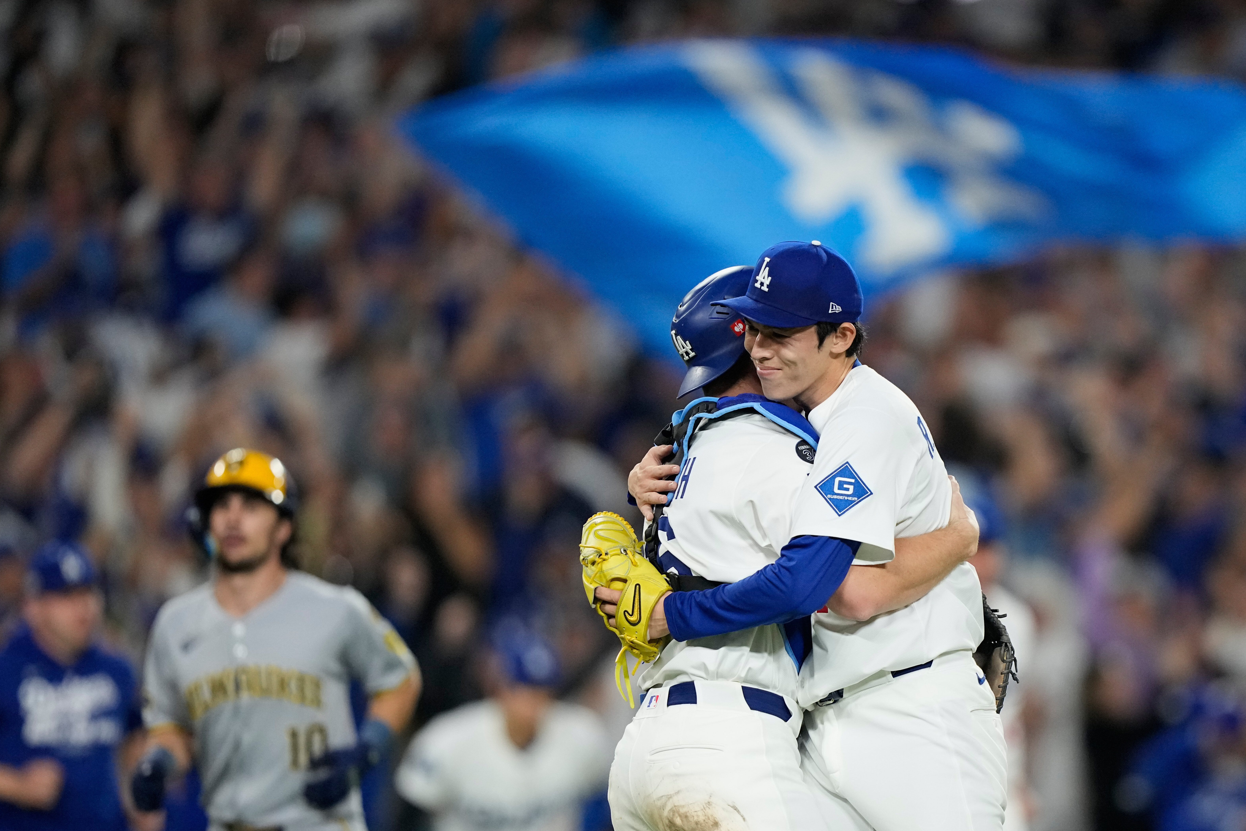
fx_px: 18724
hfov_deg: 3.8
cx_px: 818
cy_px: 552
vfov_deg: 2.5
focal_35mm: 541
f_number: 2.8
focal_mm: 400
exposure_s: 1/3200
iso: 4000
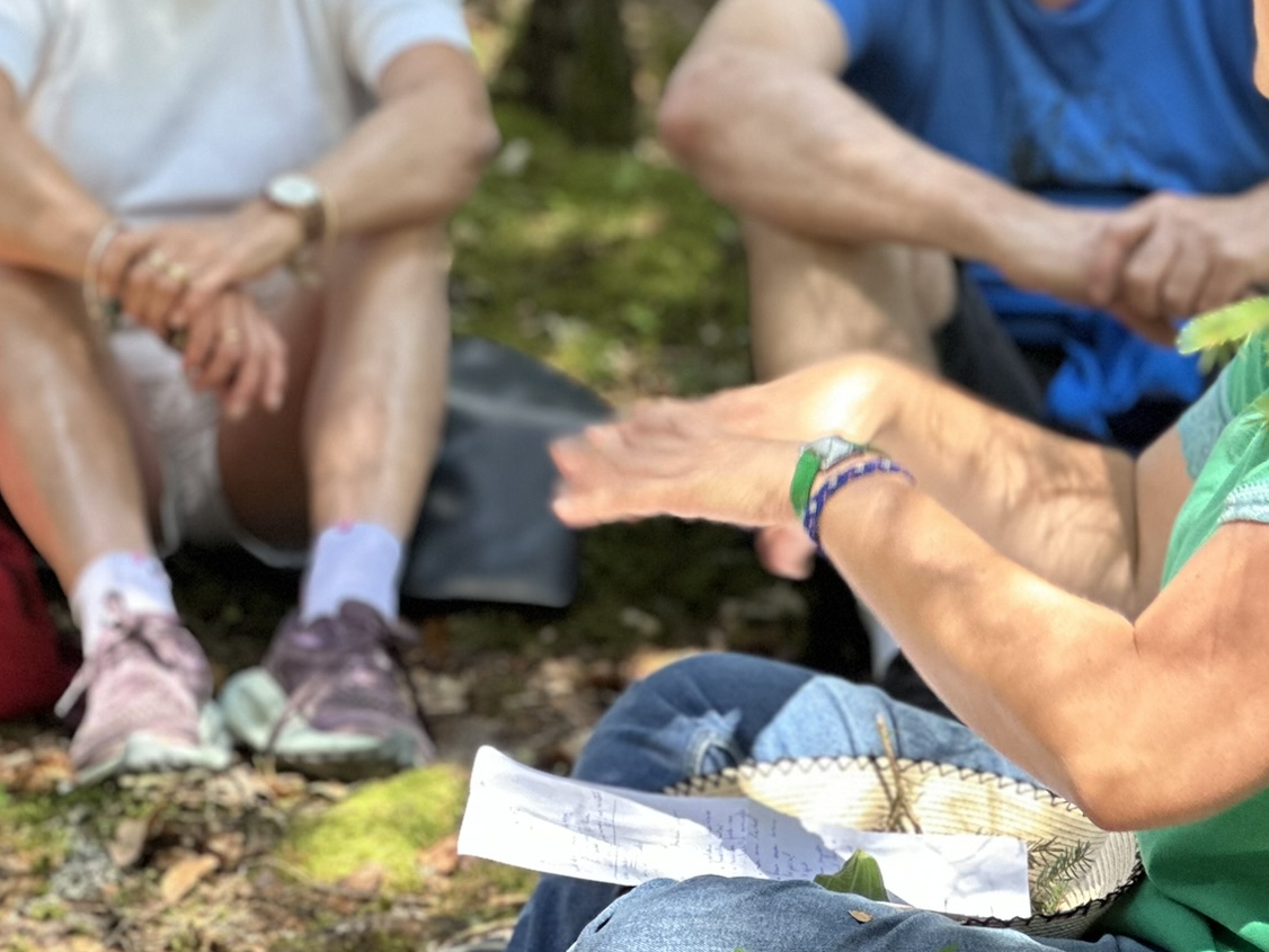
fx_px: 5133
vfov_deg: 10.5
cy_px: 104
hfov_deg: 14.1
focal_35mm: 140
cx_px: 797
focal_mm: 9
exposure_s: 1/40
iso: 200
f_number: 2.8
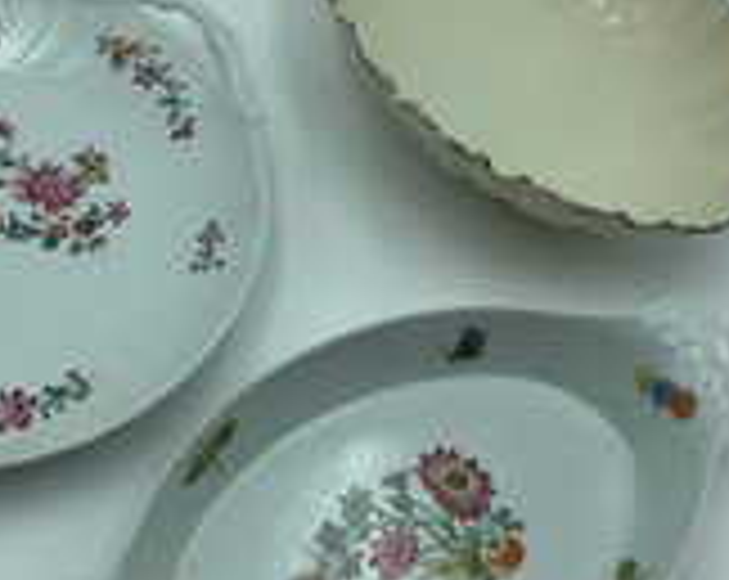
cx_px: 254
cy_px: 277
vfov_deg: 25.3
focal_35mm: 60
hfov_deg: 31.3
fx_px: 1292
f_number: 1.8
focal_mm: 3
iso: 16
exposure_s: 1/562
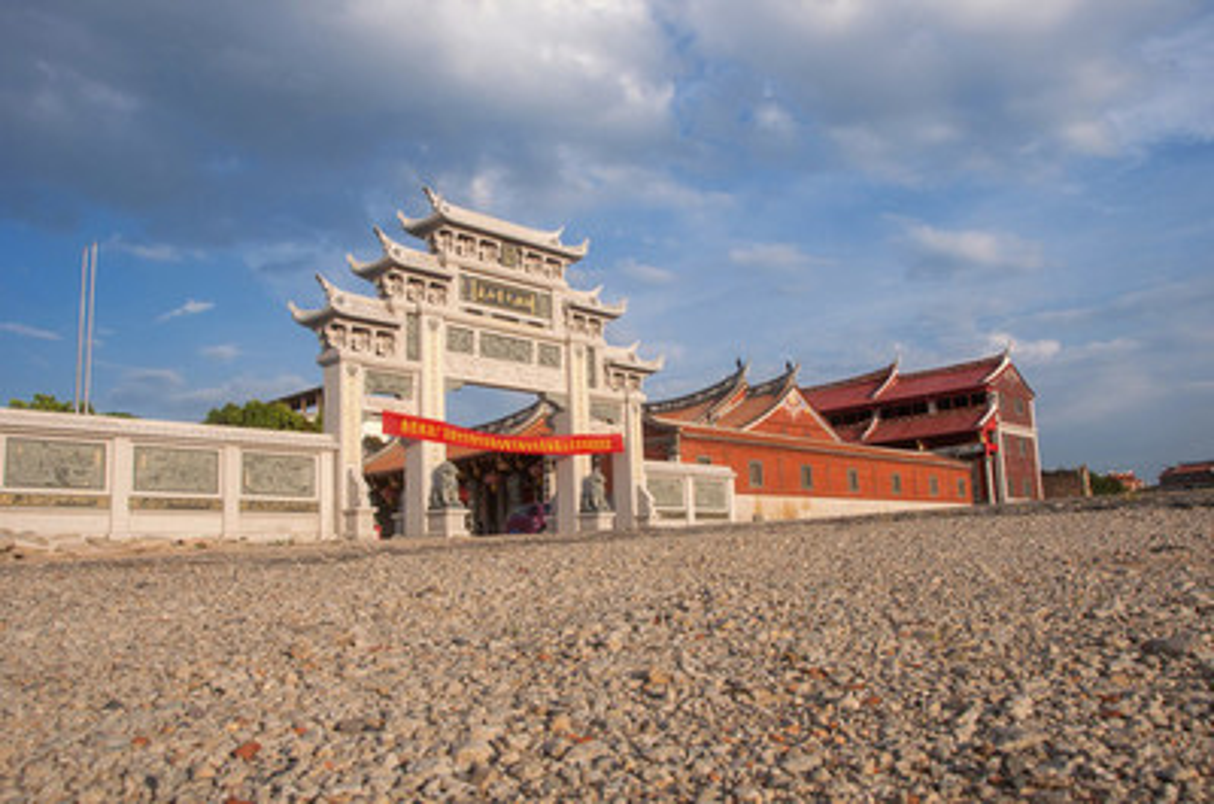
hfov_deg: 67.5
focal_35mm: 27
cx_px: 607
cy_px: 402
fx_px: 909
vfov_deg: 47.7
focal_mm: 18
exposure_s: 1/200
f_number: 11
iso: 250
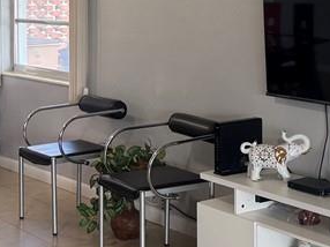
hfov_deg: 22.8
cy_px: 35
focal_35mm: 86
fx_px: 819
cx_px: 177
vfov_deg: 16.9
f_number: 1.78
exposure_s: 1/60
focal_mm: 6.76
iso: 200
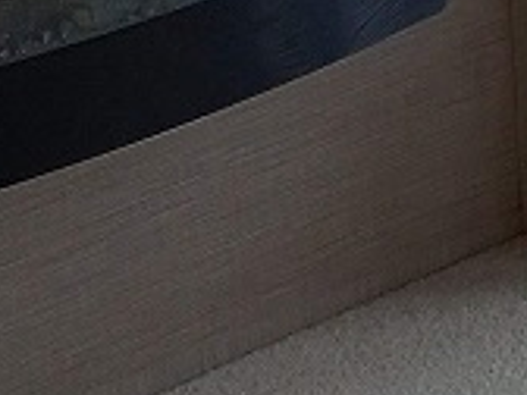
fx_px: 2268
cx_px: 844
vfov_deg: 9.0
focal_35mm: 149
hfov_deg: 12.5
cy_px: -533
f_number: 2
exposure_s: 1/60
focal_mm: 4.6
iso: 125
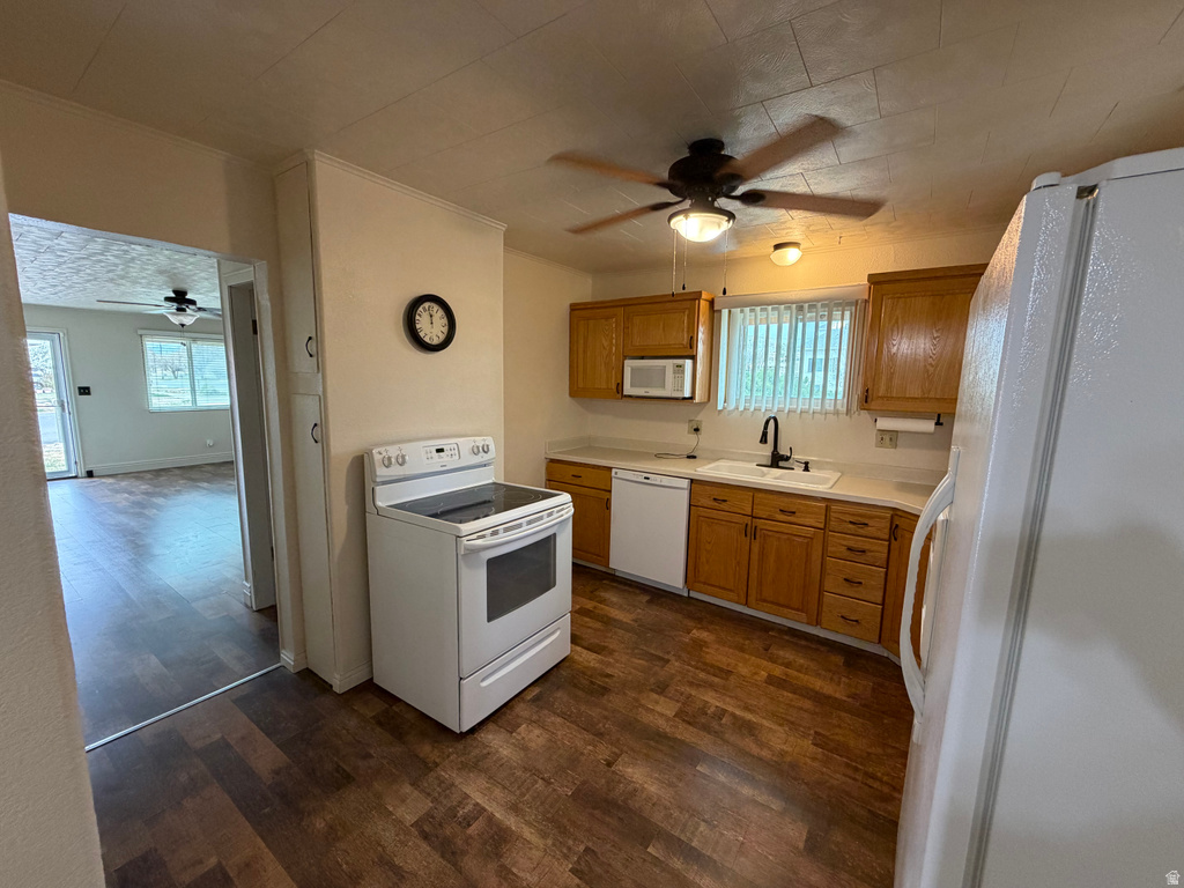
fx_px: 479
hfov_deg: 102.1
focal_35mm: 14
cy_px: 444
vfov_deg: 85.7
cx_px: 592
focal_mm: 2.22
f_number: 2.2
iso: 200
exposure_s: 1/60
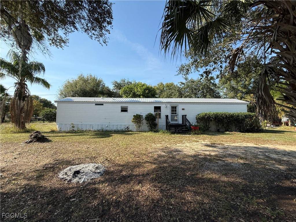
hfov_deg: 102.1
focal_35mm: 14
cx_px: 148
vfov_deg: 85.7
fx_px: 120
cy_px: 111
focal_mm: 2.22
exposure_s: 1/1312
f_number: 2.2
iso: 50
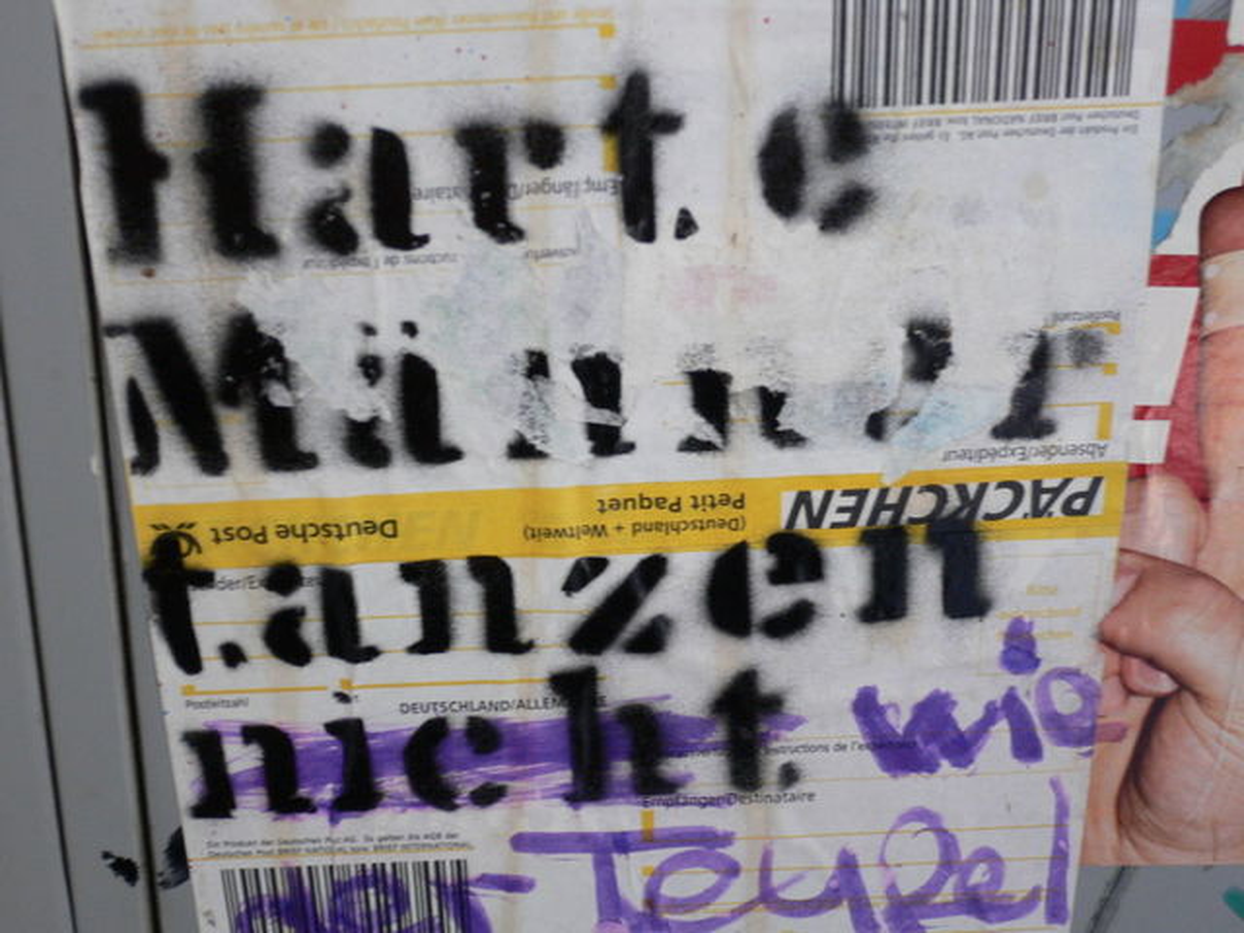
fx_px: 2192
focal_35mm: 61
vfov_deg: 24.0
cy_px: 466
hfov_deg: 31.7
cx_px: 622
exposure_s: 1/15
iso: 150
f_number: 3.8
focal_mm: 10.1
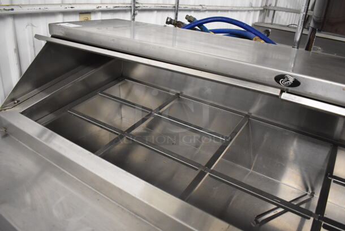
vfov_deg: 48.0
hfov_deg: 67.3
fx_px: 259
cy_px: 116
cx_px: 172
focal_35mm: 27
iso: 2800
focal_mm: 18
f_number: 3.5
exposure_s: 1/125
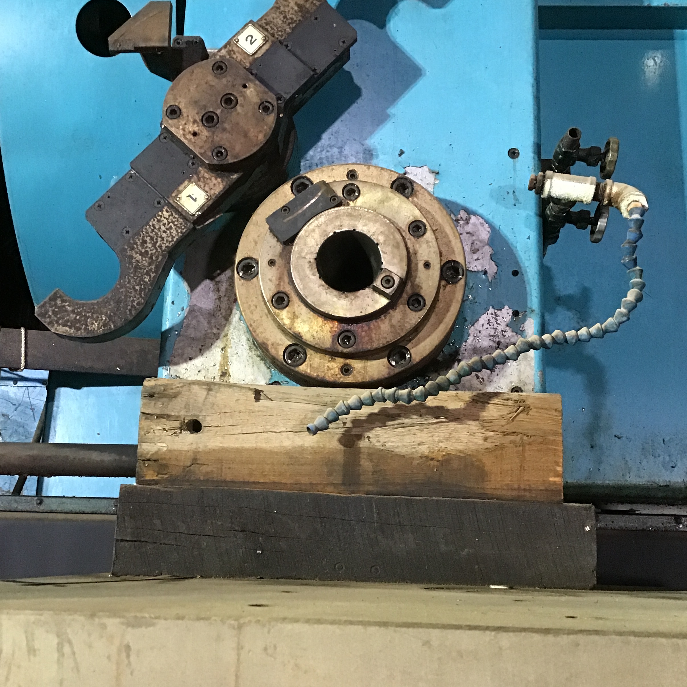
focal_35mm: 37
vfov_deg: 44.9
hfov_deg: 44.9
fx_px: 831
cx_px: 344
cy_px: 359
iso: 200
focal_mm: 3.3
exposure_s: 1/20
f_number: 2.4
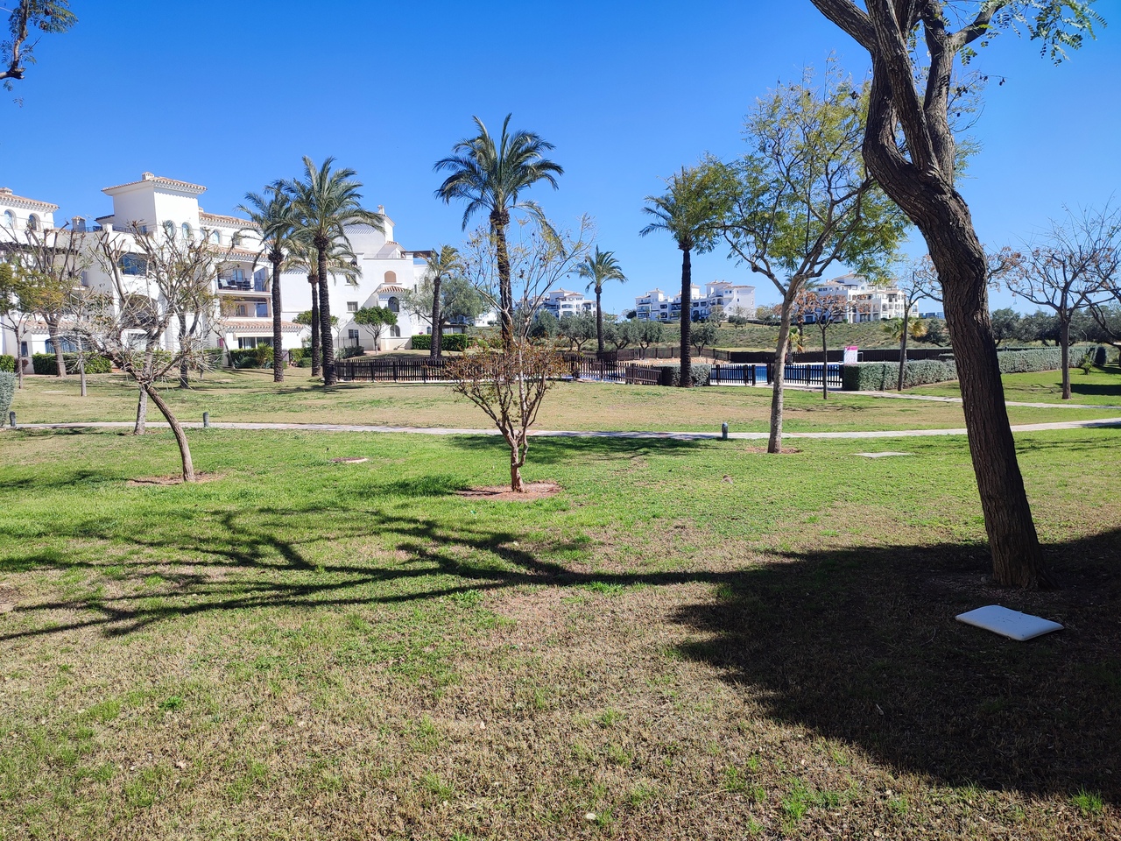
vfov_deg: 54.9
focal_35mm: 25
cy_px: 420
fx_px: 810
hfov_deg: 69.4
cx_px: 560
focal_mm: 6.04
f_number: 1.9
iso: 50
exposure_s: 1/595
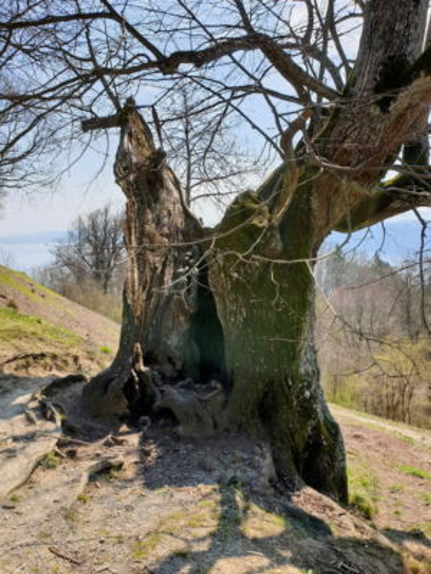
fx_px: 432
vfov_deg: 67.3
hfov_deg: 53.1
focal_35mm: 26
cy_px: 287
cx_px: 216
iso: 50
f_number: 2.4
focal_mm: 4.3
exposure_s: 1/1757
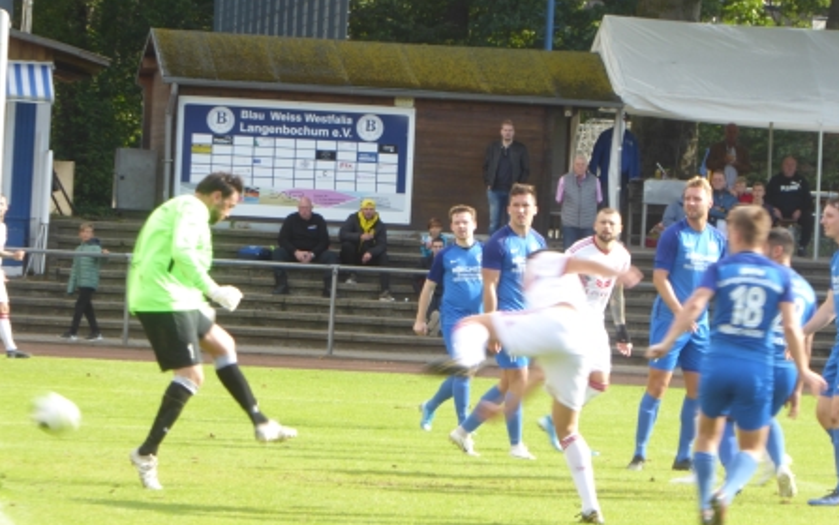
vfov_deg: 4.1
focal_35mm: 320
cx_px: 419
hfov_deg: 6.6
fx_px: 7322
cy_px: 232
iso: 80
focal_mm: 53.8
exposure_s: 1/100
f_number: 5.8
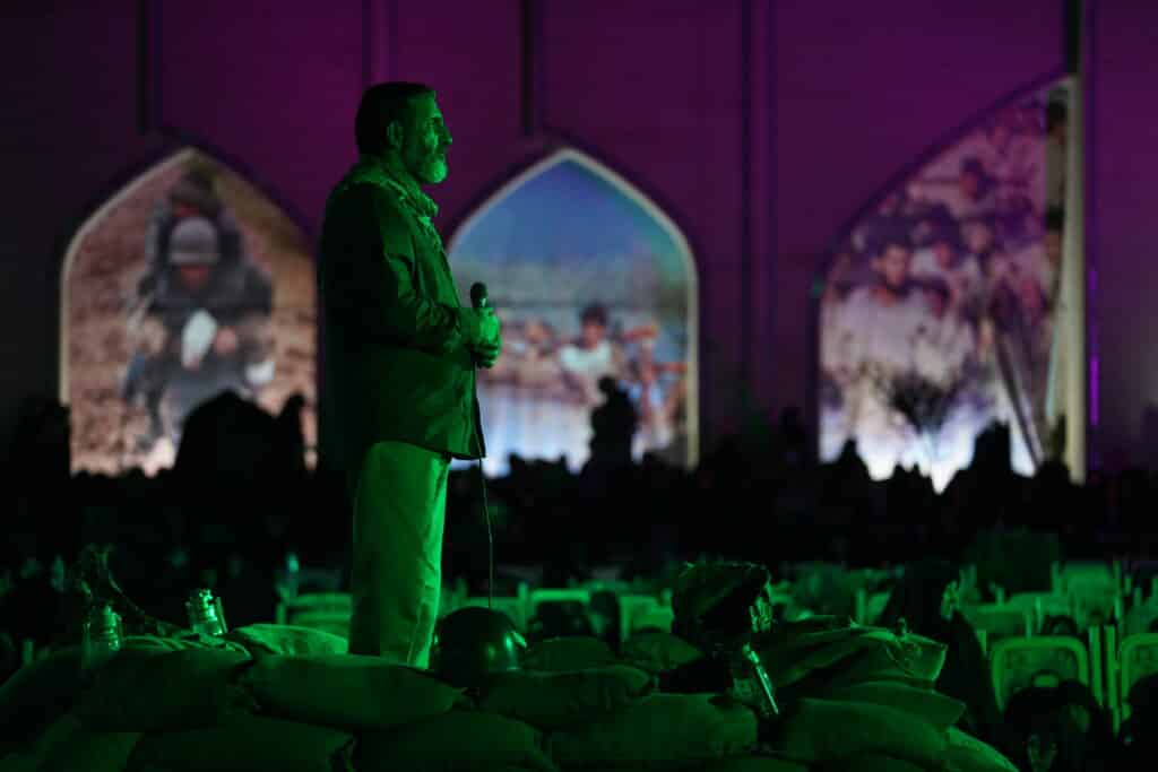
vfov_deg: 11.4
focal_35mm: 120
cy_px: 386
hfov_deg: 17.1
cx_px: 579
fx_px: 3860
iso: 2500
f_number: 2.8
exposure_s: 1/200
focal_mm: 120
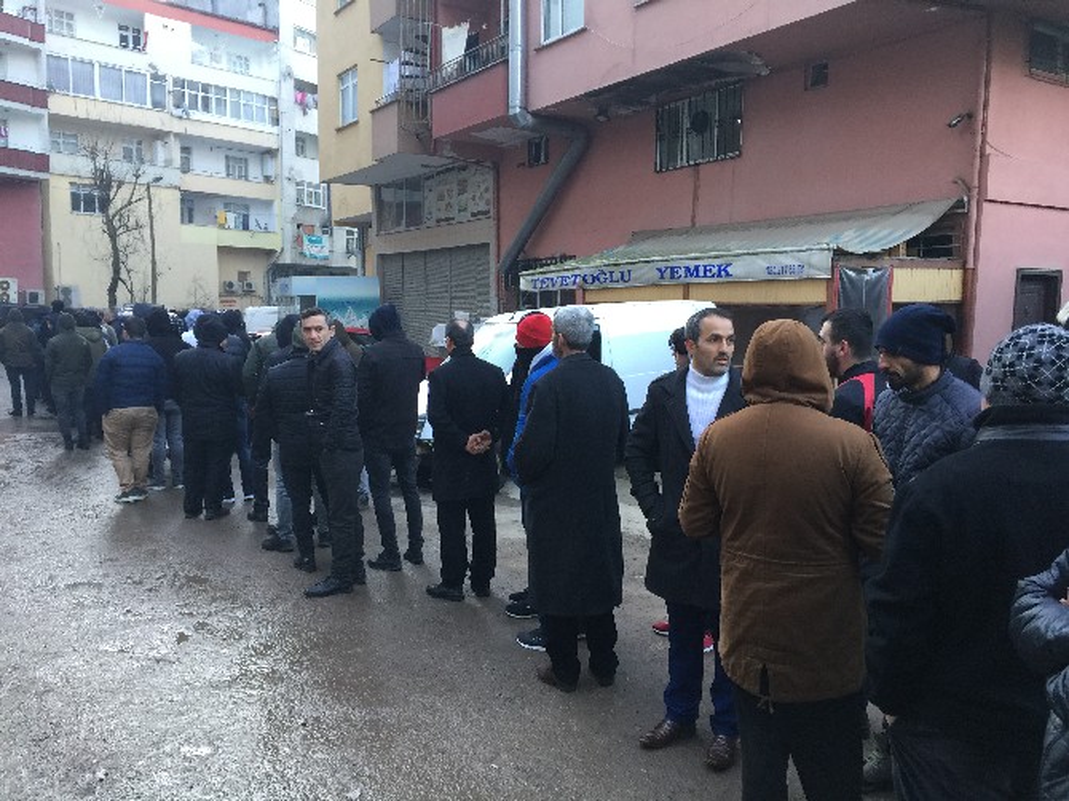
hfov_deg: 61.7
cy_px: 400
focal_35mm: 29
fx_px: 895
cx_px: 534
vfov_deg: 48.2
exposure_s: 1/33
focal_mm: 4.15
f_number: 2.2
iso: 50
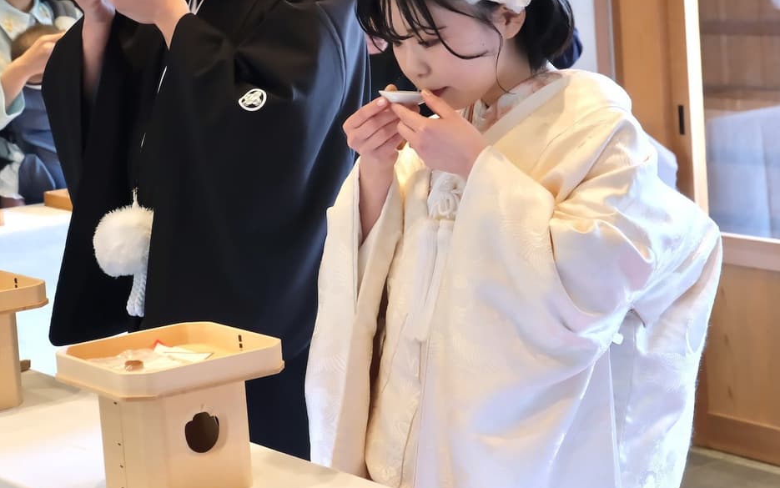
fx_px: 1935
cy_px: 113
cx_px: 400
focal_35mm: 91
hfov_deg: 22.8
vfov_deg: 14.3
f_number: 5.6
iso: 1600
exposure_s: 1/60
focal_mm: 38.8
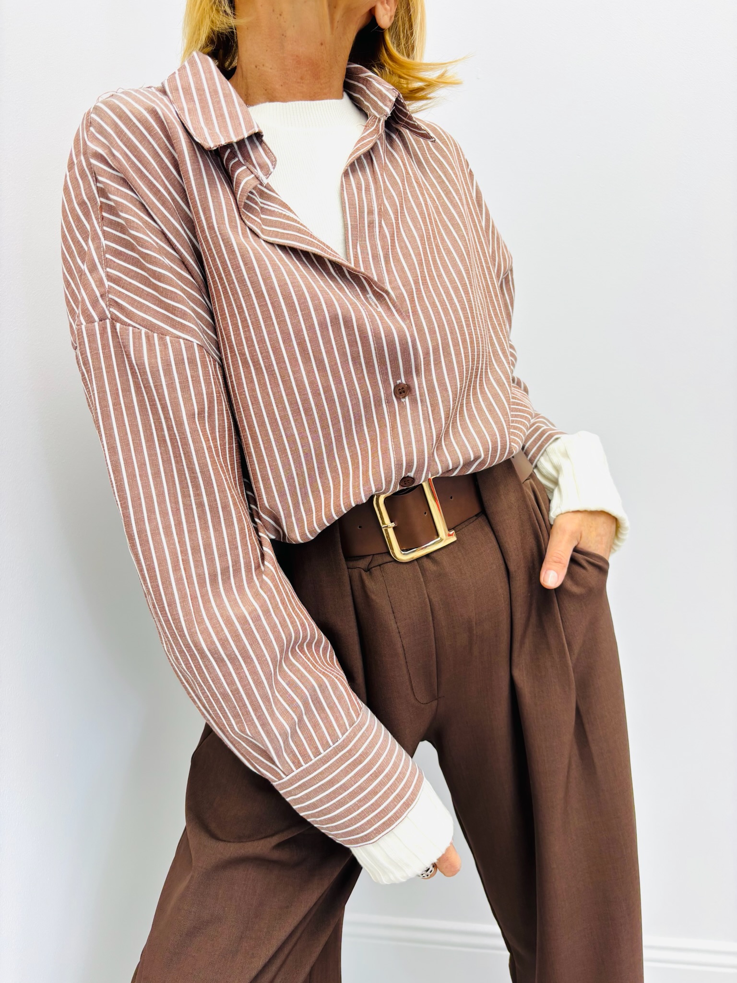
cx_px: 368
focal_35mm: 26
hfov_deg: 53.1
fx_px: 738
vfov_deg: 67.3
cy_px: 492
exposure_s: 1/100
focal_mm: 5.96
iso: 40
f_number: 1.6
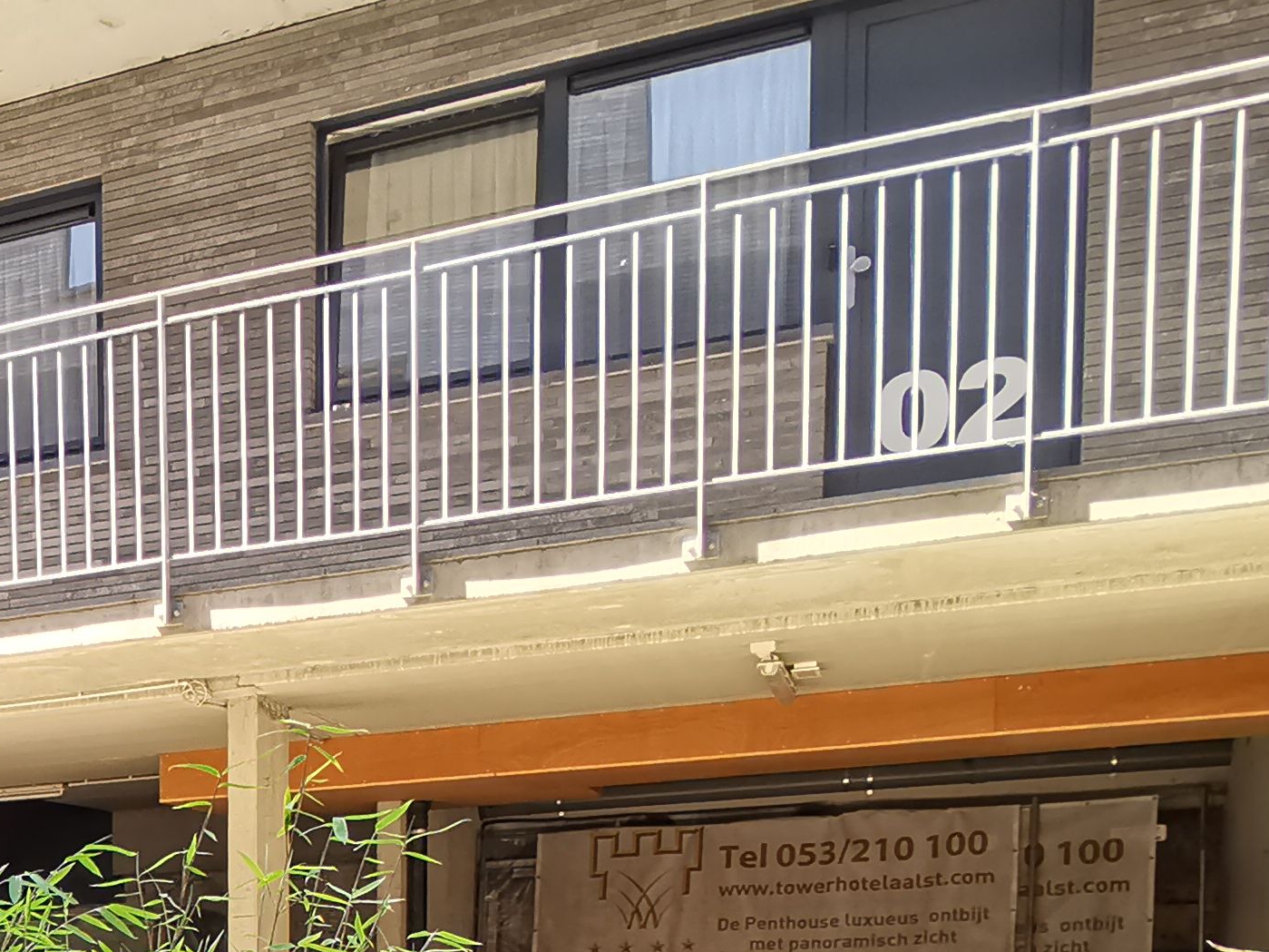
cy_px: 1220
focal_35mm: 56
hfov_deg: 29.2
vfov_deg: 23.3
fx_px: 2053
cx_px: -288
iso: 100
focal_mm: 2.23
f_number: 2.2
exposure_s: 1/100
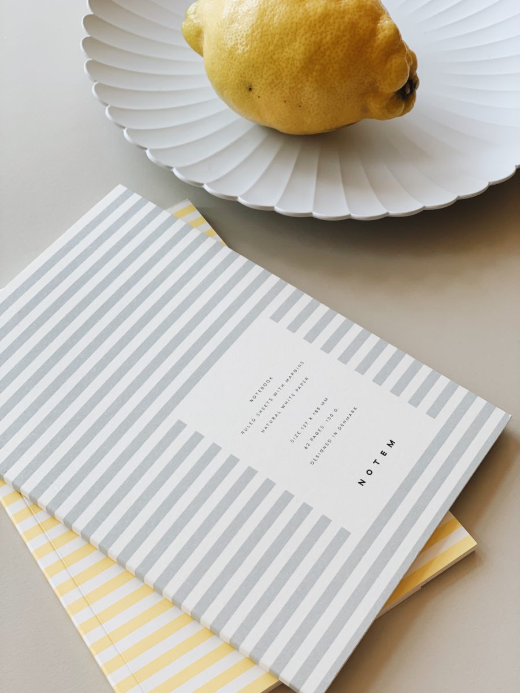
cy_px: 346
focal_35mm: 52
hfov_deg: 28.0
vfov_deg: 36.8
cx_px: 260
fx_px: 1042
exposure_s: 1/122
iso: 16
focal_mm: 6
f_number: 2.4
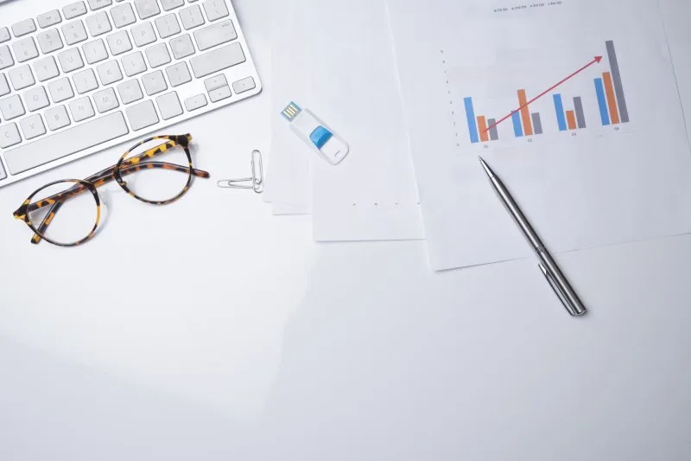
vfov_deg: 36.9
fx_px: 691
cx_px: 346
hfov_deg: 53.1
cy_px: 230
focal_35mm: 36
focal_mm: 24.3
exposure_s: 1/125
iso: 200
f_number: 10
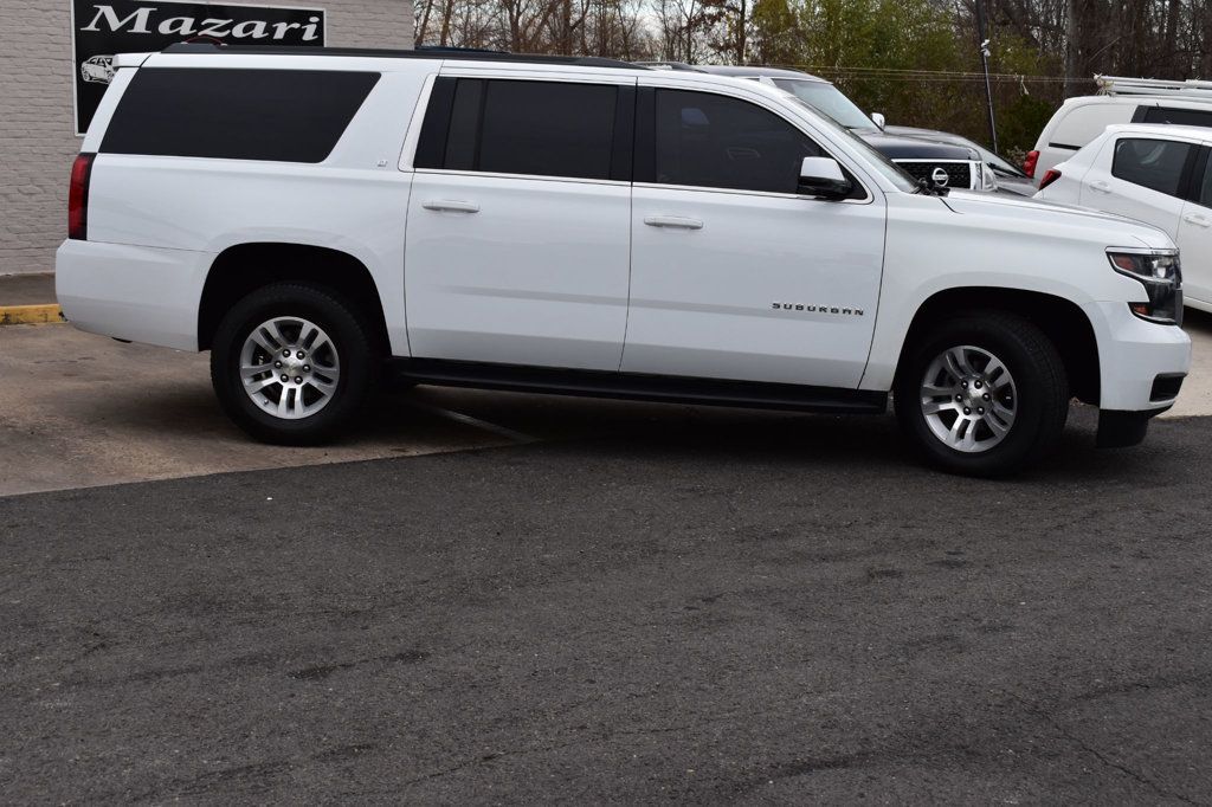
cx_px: 606
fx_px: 1716
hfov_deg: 38.9
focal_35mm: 51
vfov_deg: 26.5
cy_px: 404
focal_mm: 34
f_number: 9
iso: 400
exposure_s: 1/125
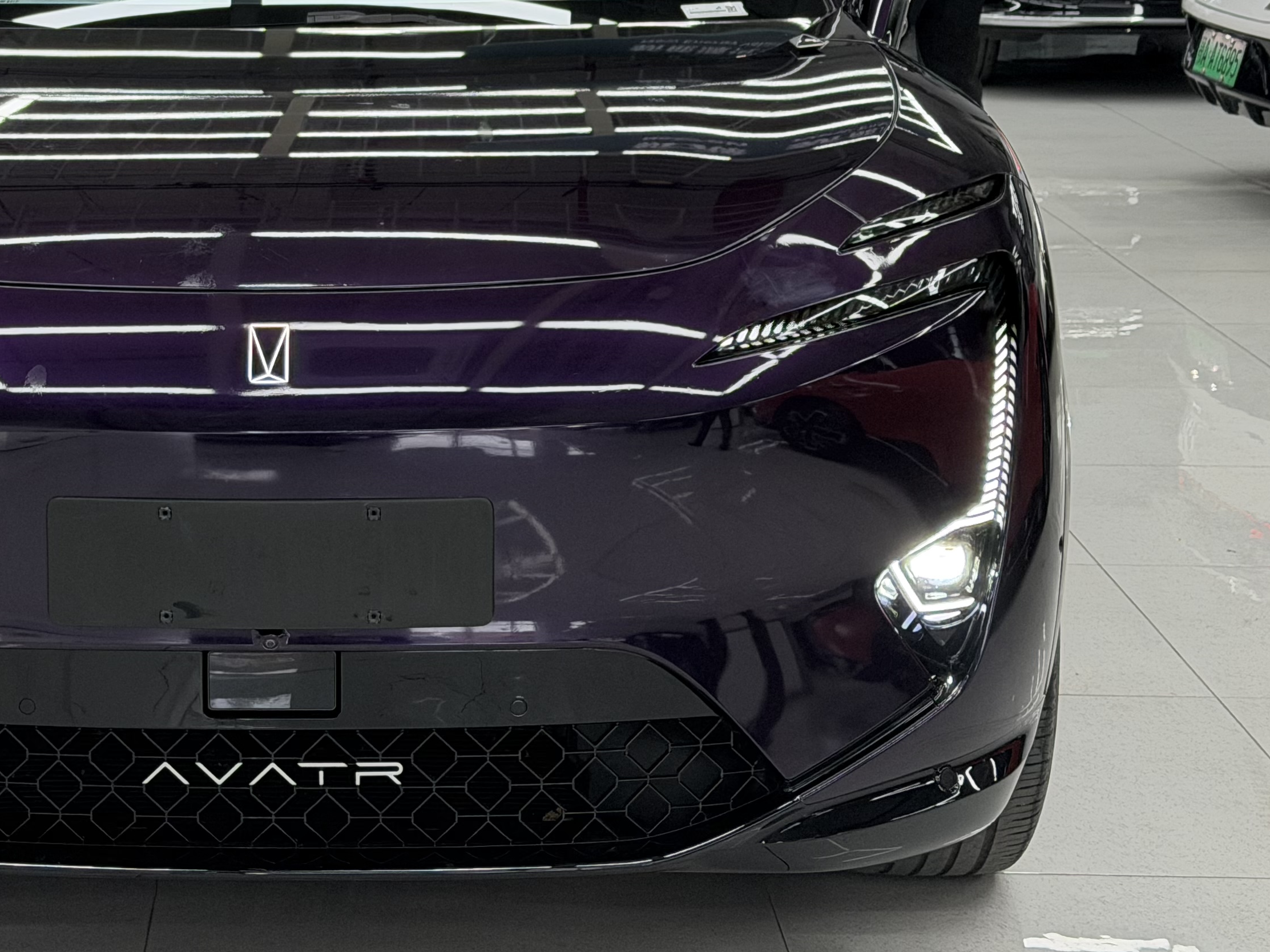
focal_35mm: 87
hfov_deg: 22.2
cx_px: 245
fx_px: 3191
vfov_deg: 16.9
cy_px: 215
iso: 125
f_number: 1.78
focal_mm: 6.76
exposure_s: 1/156
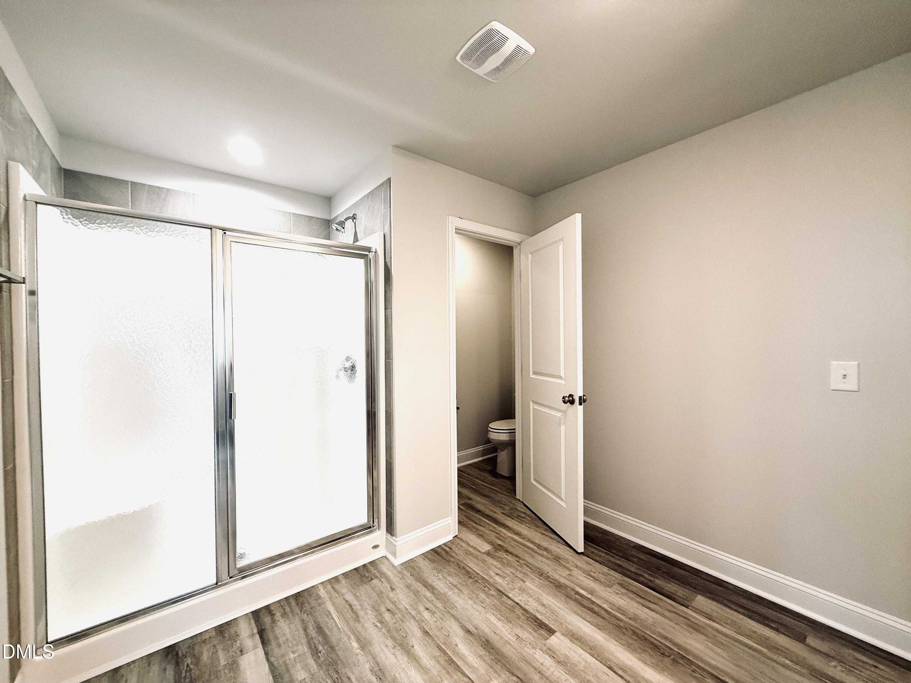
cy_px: 342
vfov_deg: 85.7
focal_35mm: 14
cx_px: 456
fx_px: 368
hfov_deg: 102.1
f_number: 2.2
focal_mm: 2.22
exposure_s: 1/120
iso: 200
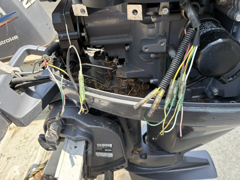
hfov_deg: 67.3
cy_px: 90
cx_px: 120
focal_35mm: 26
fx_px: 180
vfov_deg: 53.1
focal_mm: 5.96
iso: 64
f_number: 1.6
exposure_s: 1/629
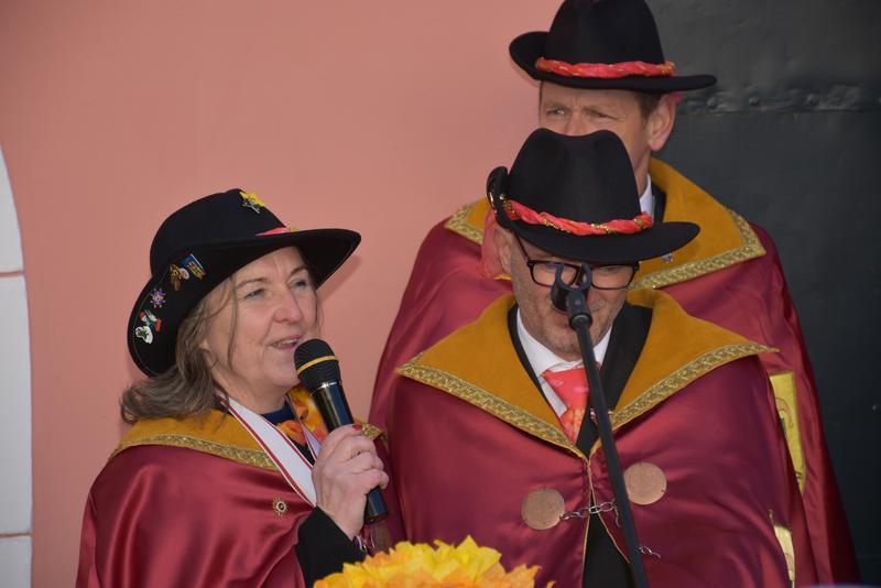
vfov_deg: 8.7
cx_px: 440
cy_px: 294
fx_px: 3856
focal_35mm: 158
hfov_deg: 13.0
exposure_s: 1/125
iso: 100
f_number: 5.6
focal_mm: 105
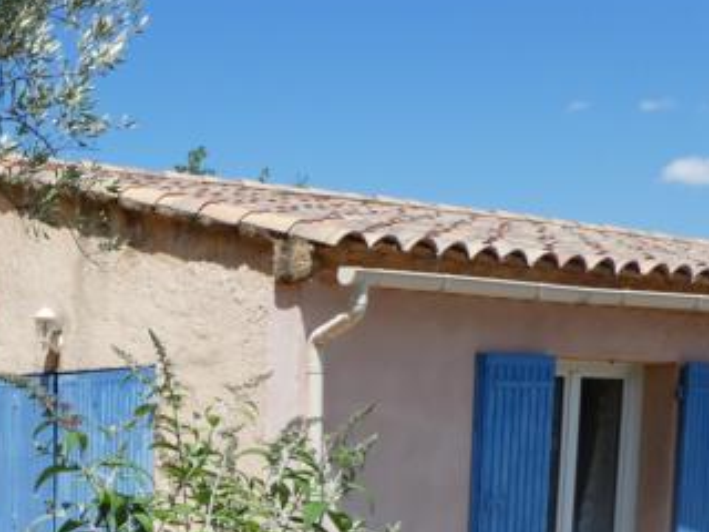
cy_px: 565
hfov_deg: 29.2
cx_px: -60
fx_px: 1229
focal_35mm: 60
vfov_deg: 23.1
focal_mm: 4.3
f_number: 3.3
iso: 80
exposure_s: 1/1000
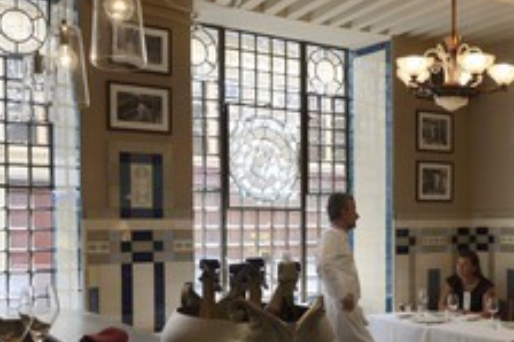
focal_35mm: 45
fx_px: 642
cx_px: 330
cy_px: 250
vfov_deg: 29.4
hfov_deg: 43.2
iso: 800
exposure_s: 1/100
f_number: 7.1
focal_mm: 24
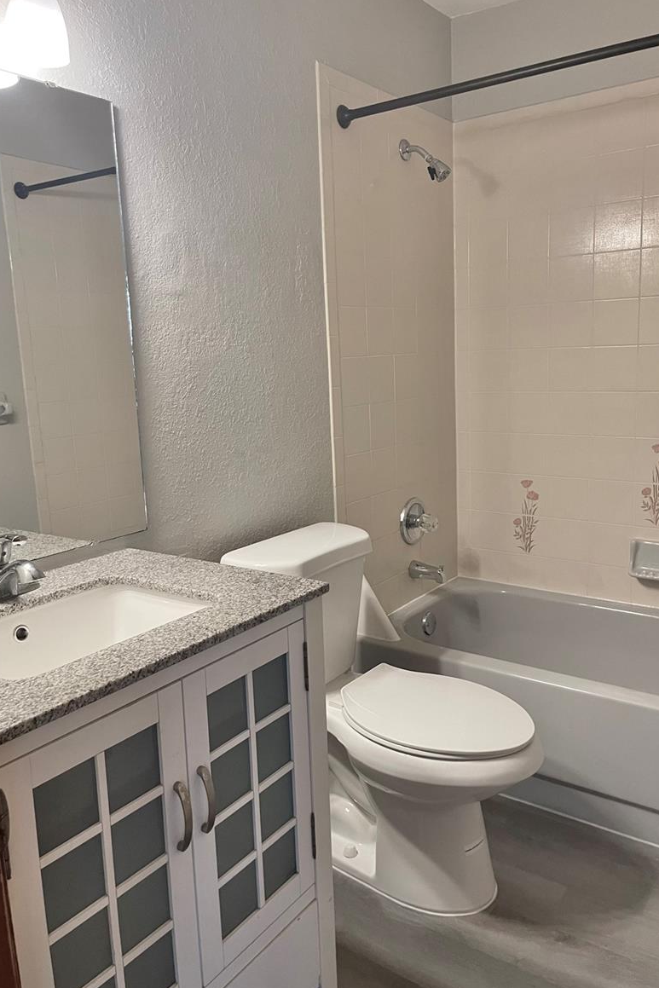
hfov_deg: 46.4
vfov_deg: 65.5
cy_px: 481
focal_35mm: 28
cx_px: 358
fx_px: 769
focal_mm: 4.2
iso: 160
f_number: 1.6
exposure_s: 1/60
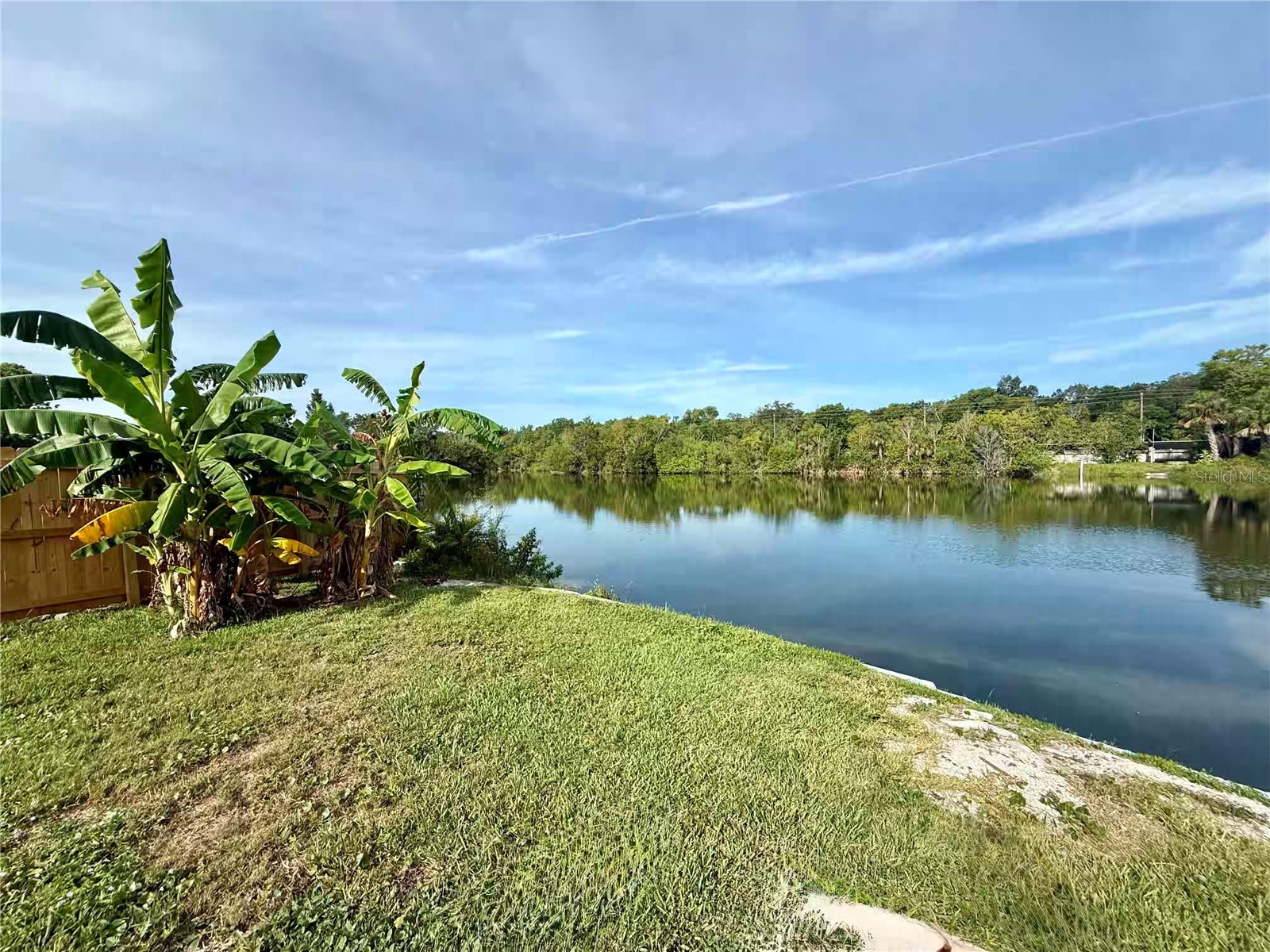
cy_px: 476
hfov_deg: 102.1
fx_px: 514
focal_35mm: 14
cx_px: 635
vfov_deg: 85.7
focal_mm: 2.22
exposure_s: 1/1698
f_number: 2.2
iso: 50
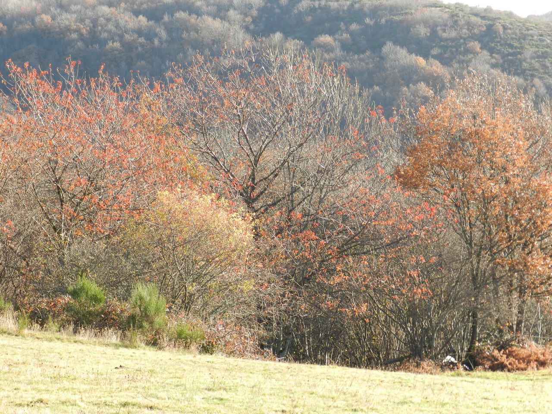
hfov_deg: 13.6
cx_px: 276
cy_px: 207
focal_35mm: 145
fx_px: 2312
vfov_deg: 10.2
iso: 160
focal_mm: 25.7
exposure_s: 1/125
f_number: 5.1
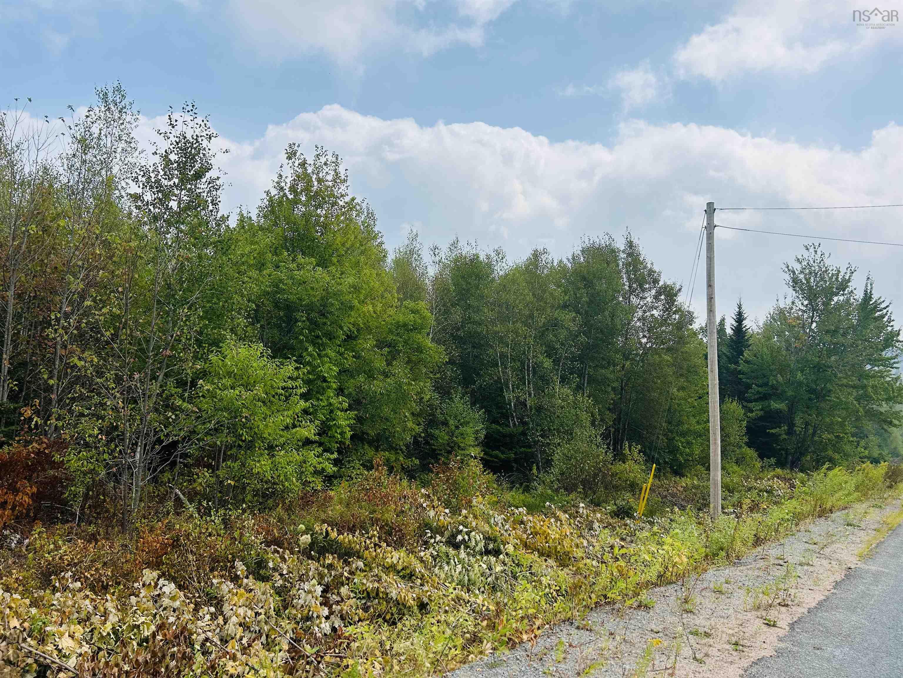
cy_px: 339
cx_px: 452
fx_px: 678
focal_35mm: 26
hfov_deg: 67.3
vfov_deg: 53.1
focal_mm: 5.7
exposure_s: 1/5882
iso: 50
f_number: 1.5
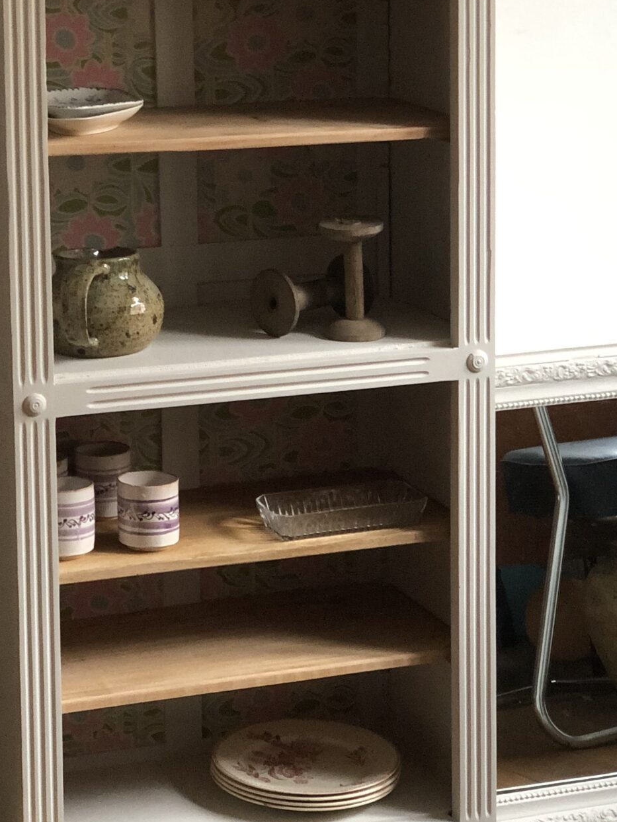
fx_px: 2543
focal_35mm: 107
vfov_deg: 18.2
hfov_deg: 13.8
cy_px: 170
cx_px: 165
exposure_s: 1/20
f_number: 2.4
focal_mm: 6
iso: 160
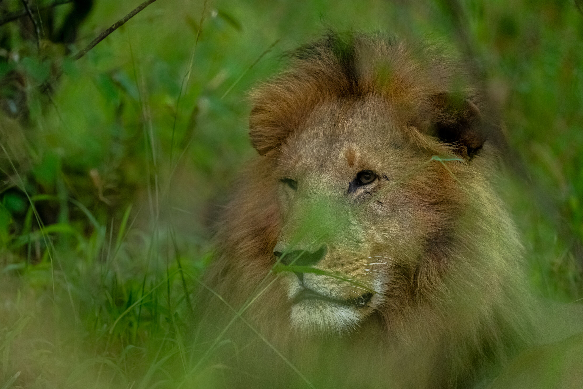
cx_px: 268
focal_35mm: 436
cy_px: 209
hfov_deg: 4.7
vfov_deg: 3.2
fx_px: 7060
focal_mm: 400
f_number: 3.2
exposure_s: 1/1250
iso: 5000
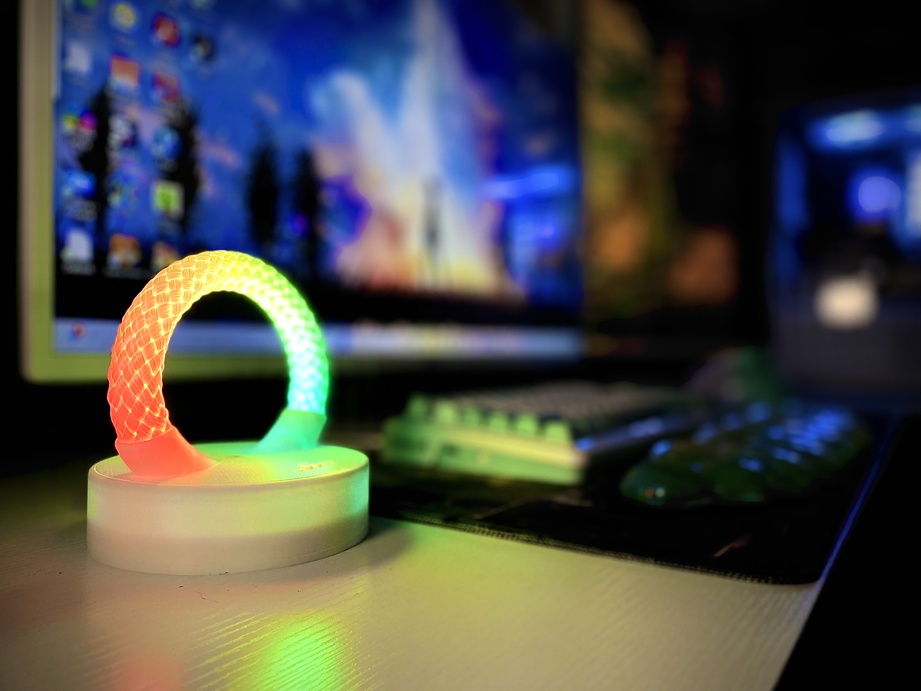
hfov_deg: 67.3
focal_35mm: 26
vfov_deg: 53.1
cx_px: 460
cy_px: 346
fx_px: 692
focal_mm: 4.25
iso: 80
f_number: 1.8
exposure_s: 1/118
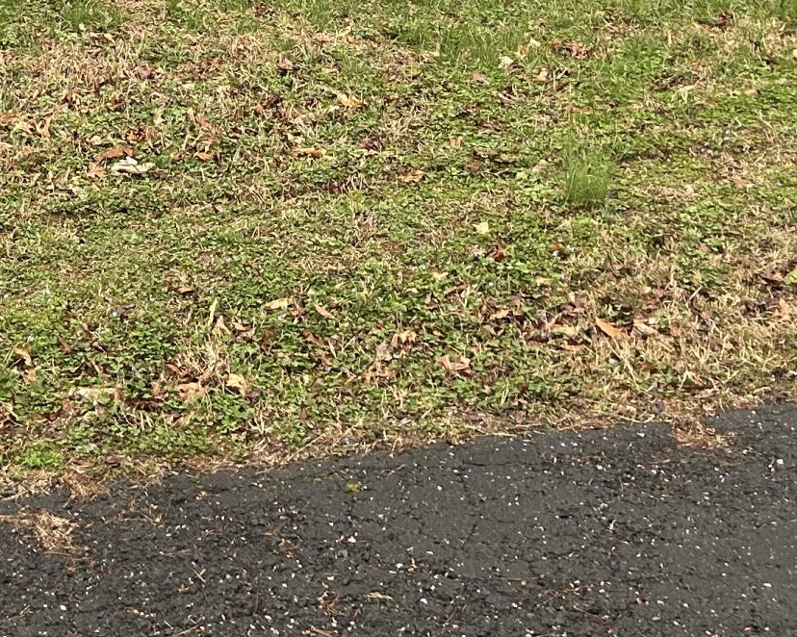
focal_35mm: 92
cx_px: 92
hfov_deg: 20.4
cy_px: -293
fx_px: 2170
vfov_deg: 15.5
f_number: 1.5
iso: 50
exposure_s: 1/563
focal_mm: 5.7
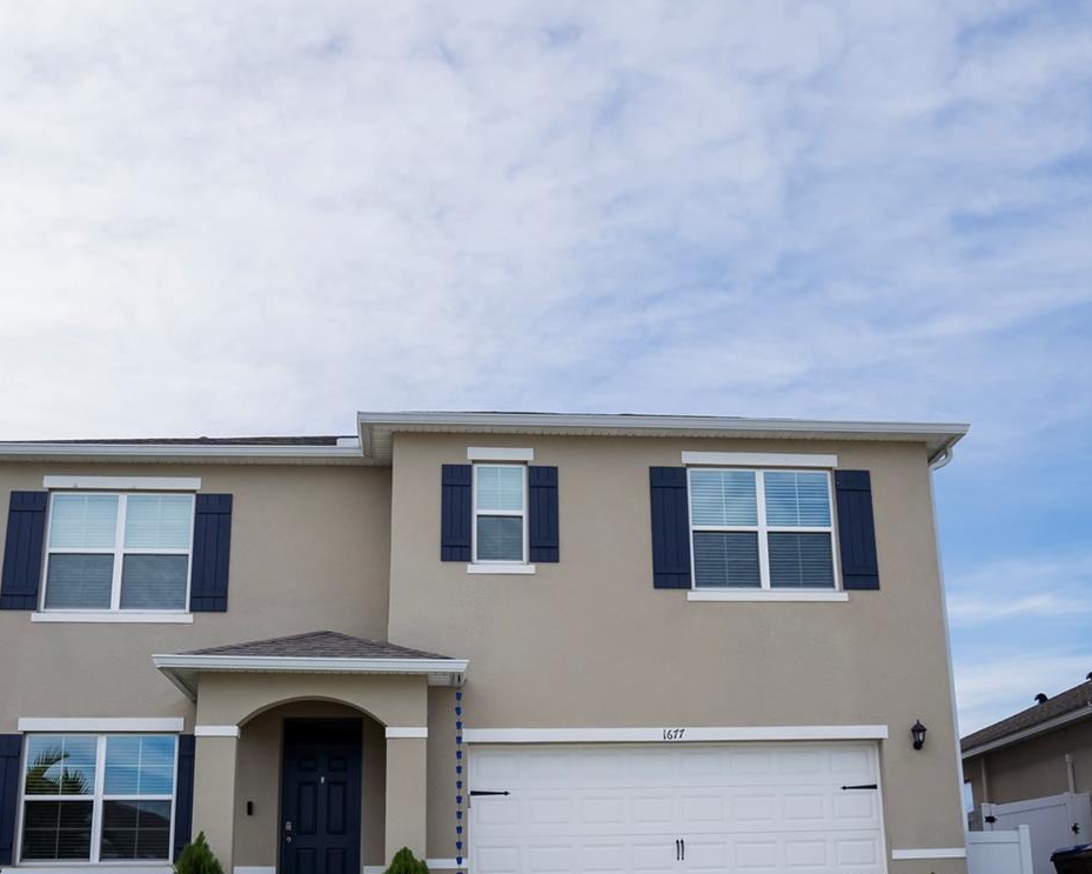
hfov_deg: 43.8
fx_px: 1357
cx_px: 588
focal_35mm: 42
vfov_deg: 35.5
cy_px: 529
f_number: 5
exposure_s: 1/400
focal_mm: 26
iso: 50
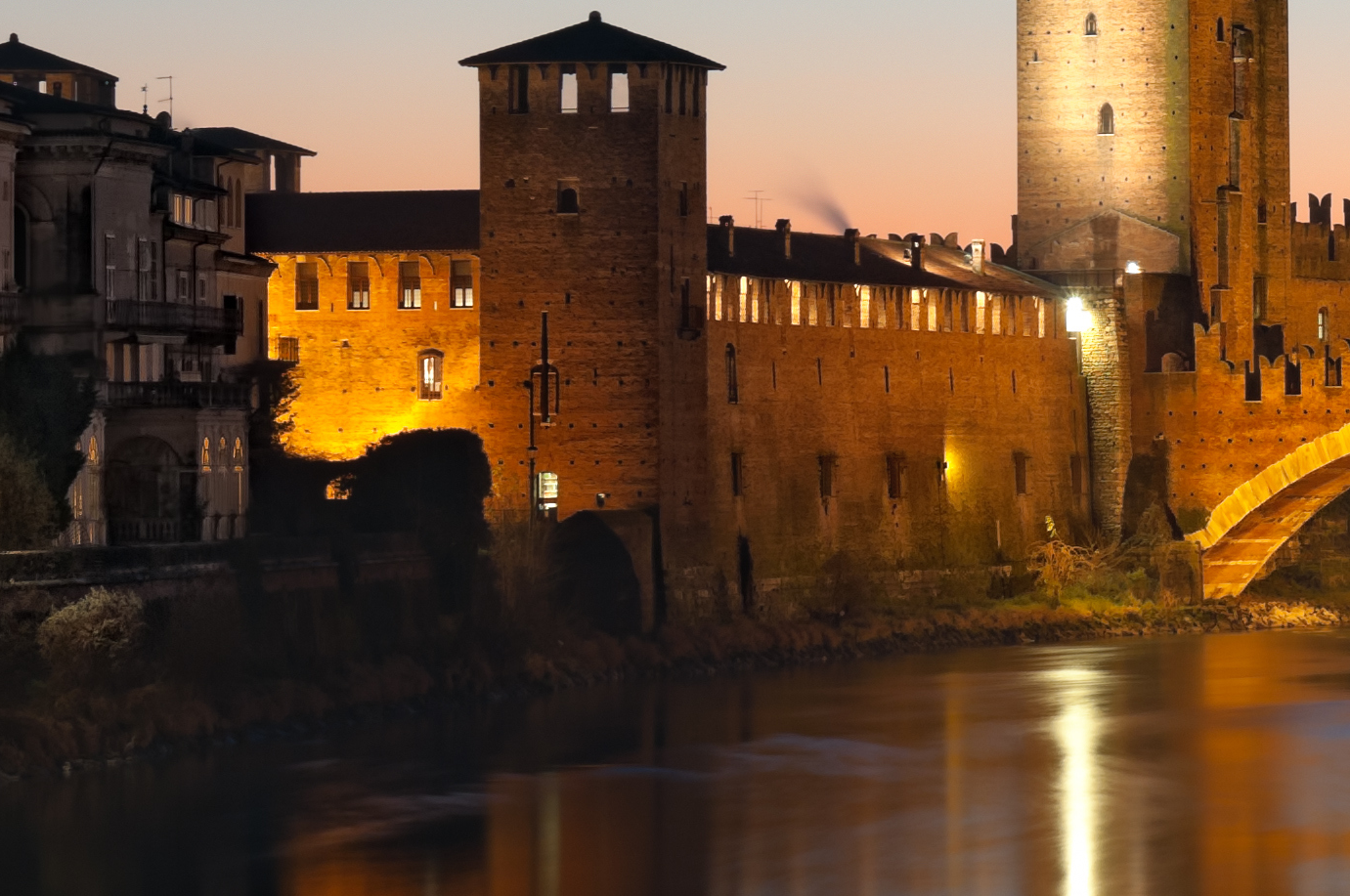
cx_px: 1615
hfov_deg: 9.7
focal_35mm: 210
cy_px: 178
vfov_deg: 6.5
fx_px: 7848
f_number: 9
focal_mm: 45
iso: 100
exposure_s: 15
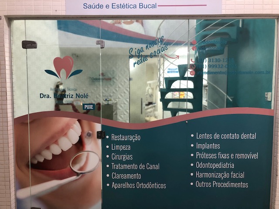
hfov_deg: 63.4
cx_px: 140
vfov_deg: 49.7
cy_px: 104
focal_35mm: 28
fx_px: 226
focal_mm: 3.99
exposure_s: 1/15
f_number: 1.8
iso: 50
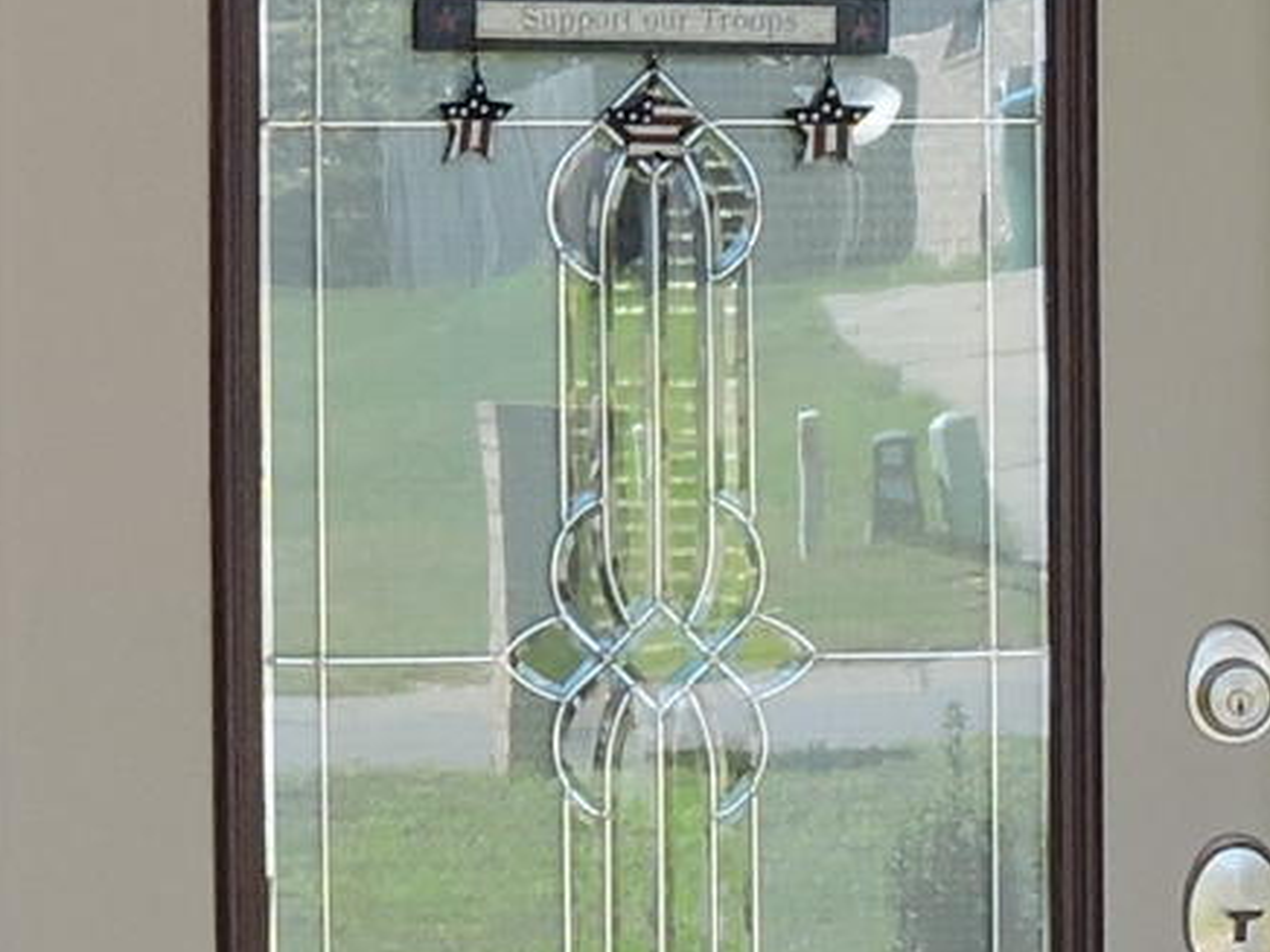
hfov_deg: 8.7
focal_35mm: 227
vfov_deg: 6.5
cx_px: 754
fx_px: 8328
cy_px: 559
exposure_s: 1/125
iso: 100
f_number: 3.6
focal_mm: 5.9
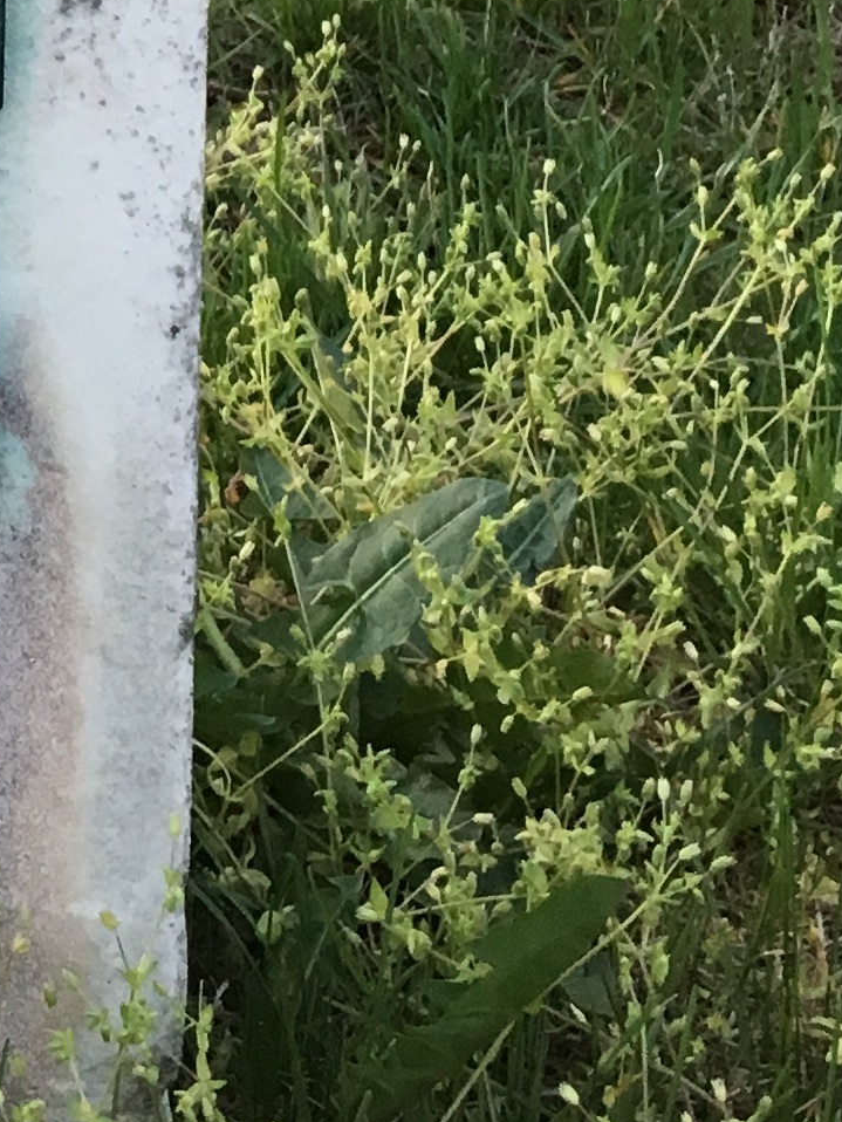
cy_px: -627
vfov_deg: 14.8
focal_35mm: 122
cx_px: -589
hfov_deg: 11.4
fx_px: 3955
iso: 32
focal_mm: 4.15
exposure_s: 1/30
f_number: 2.2
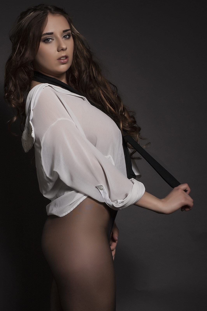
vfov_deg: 27.0
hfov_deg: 18.2
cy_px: 156
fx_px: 648
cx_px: 104
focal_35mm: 75
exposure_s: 1/500
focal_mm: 50
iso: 200
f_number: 9
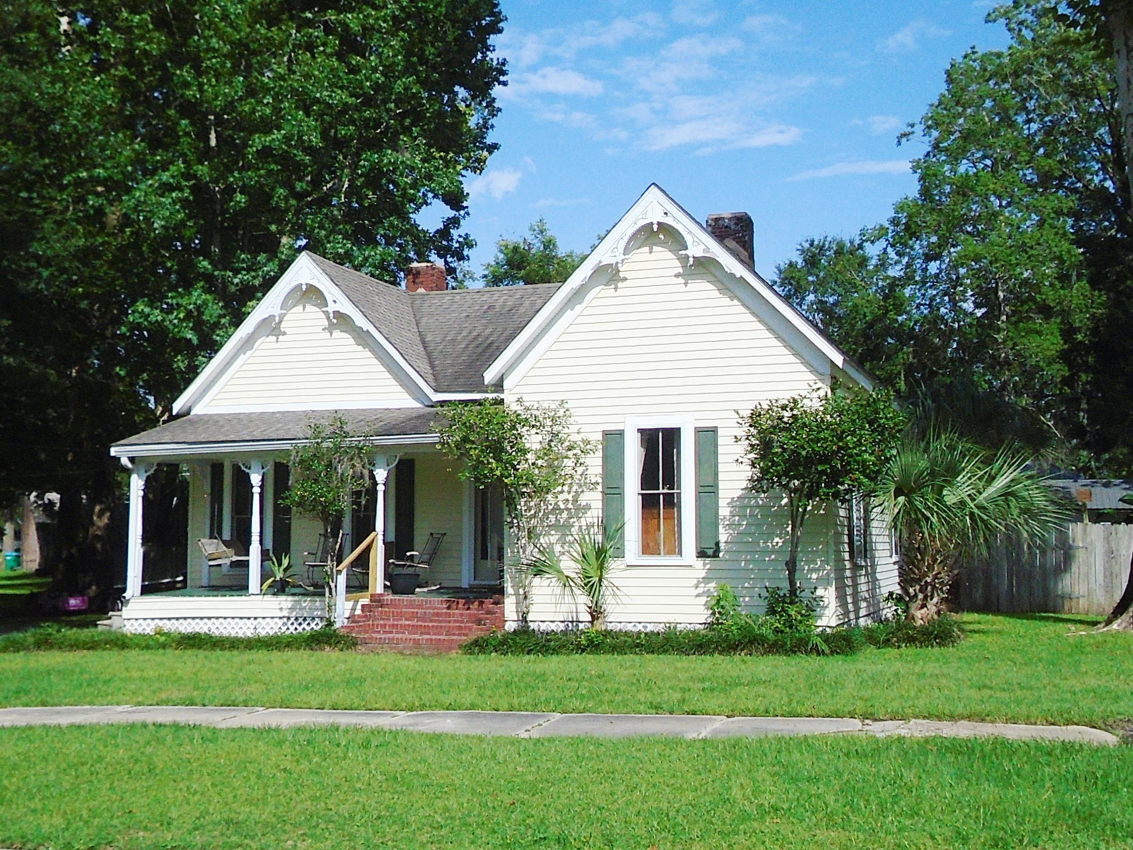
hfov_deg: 44.8
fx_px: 1375
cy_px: 425
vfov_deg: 34.3
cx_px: 566
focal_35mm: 42
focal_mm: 7.4
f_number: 10.3
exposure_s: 1/800
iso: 400
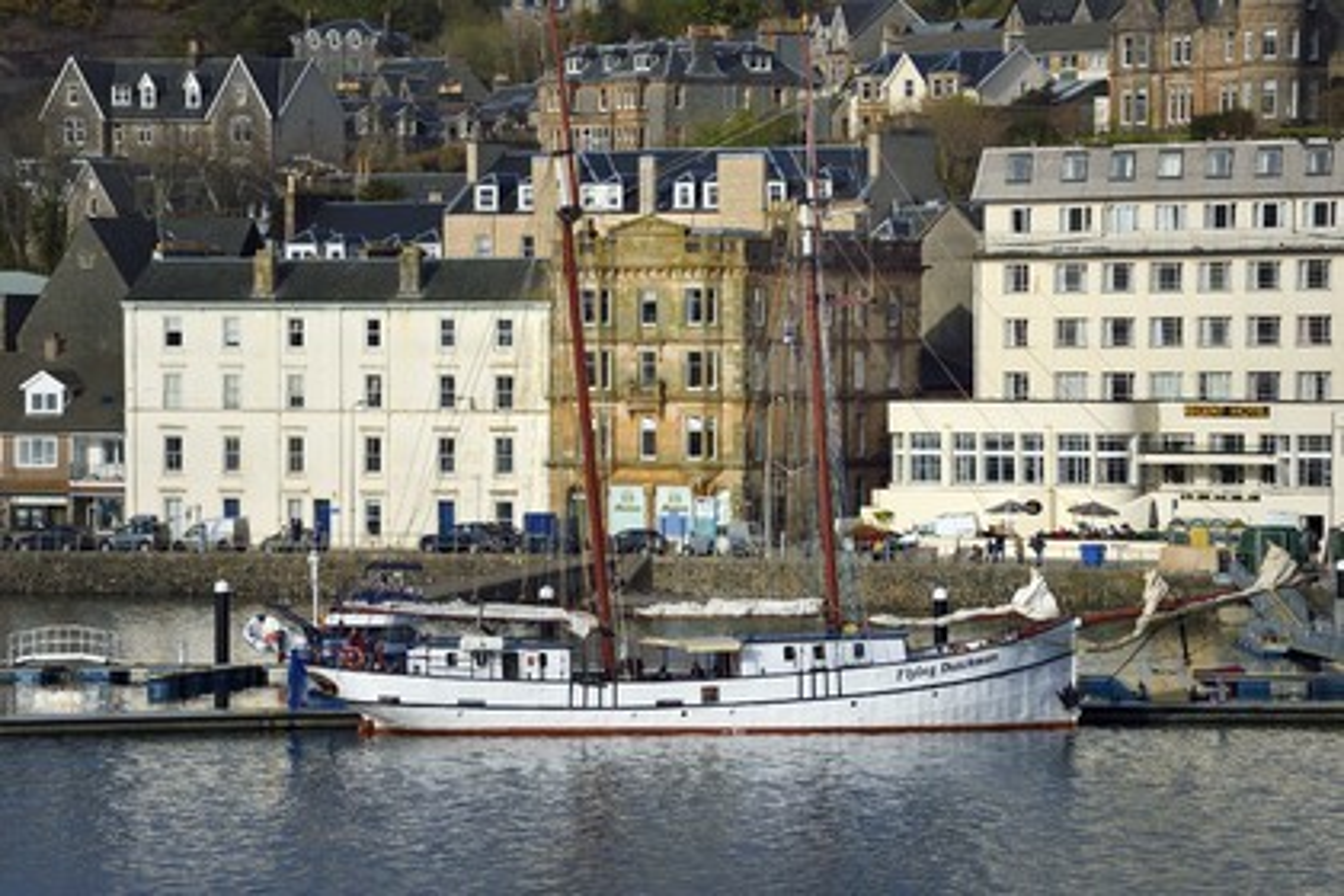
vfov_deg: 6.9
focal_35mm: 200
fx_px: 7466
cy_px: 448
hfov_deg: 10.3
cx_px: 672
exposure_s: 1/320
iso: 200
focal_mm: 200
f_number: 14
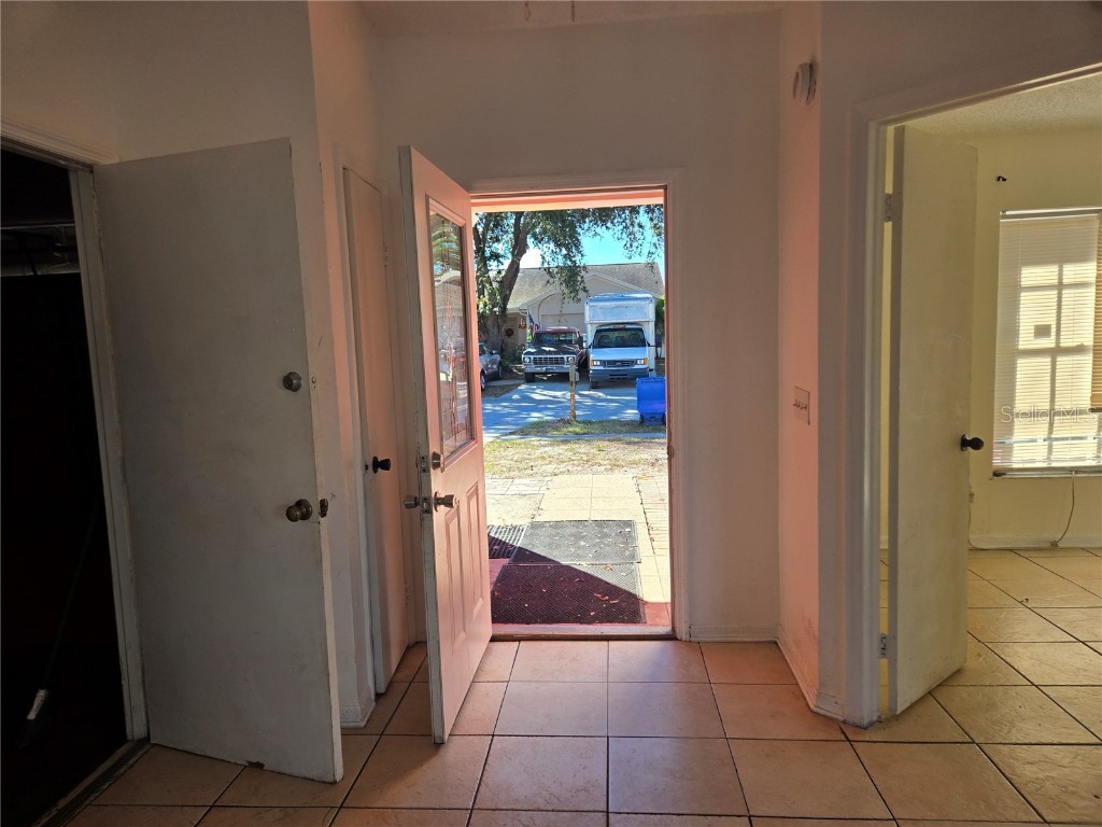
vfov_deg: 58.9
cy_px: 414
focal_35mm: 23
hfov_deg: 73.9
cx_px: 551
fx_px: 732
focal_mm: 5.4
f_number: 1.8
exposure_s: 1/393
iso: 25
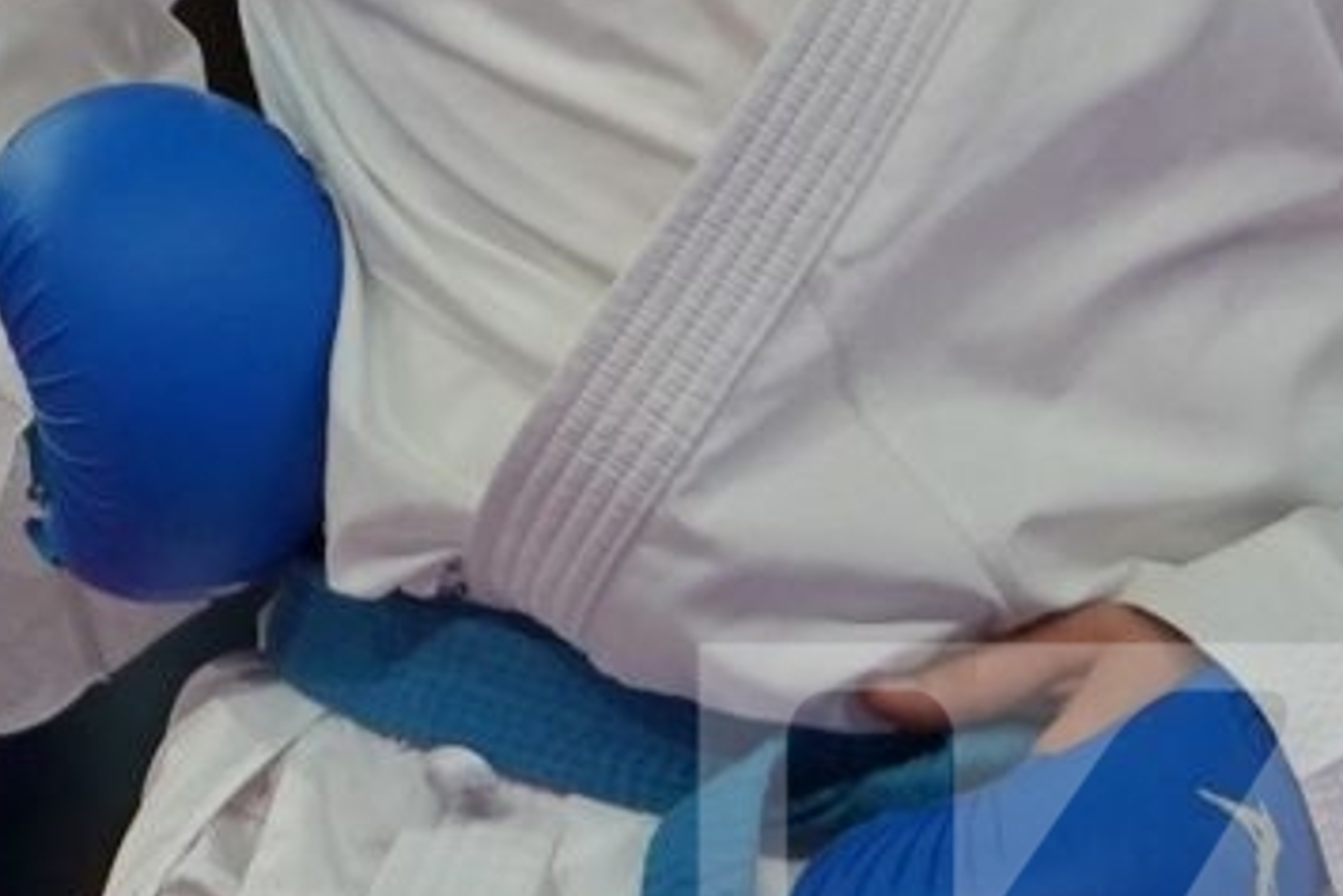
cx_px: 1052
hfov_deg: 1.5
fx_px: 52806
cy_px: -355
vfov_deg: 1.0
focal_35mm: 1415
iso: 1000
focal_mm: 186
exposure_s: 1/1000
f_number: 2.8
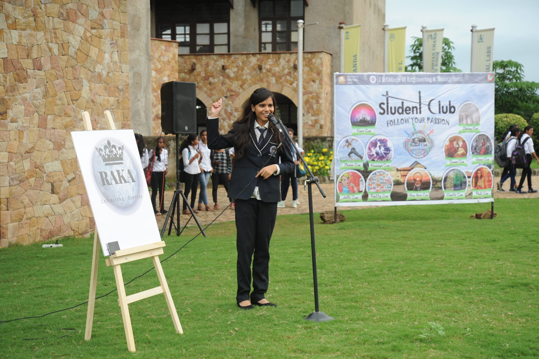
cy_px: 180
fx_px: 1047
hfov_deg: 28.9
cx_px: 270
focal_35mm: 70
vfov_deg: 19.4
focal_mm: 70
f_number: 6.3
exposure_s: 1/100
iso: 500
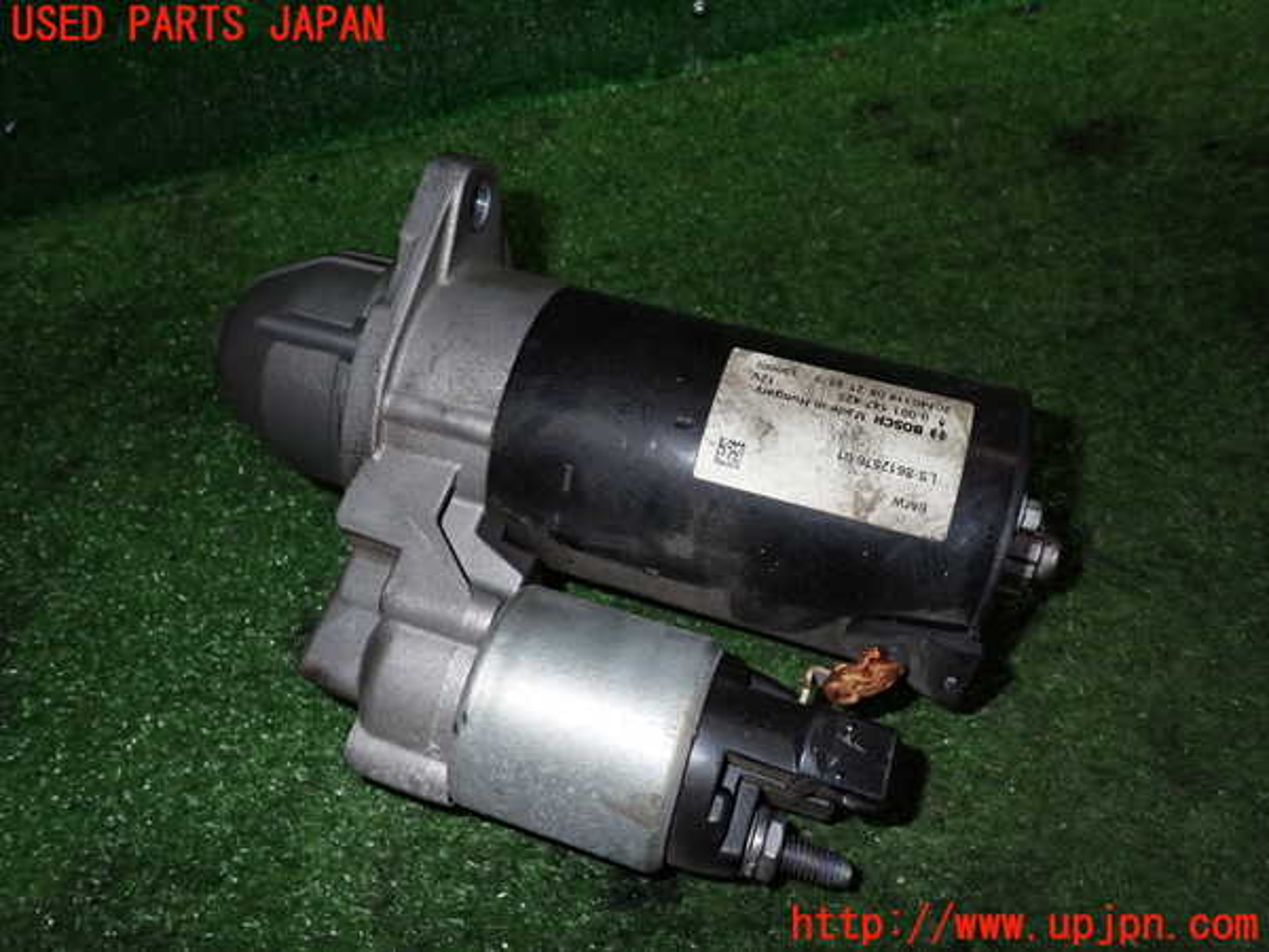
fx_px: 916
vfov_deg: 54.9
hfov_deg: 69.4
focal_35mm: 25
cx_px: 634
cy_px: 476
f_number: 8
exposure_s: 1/100
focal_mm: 4.5
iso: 400
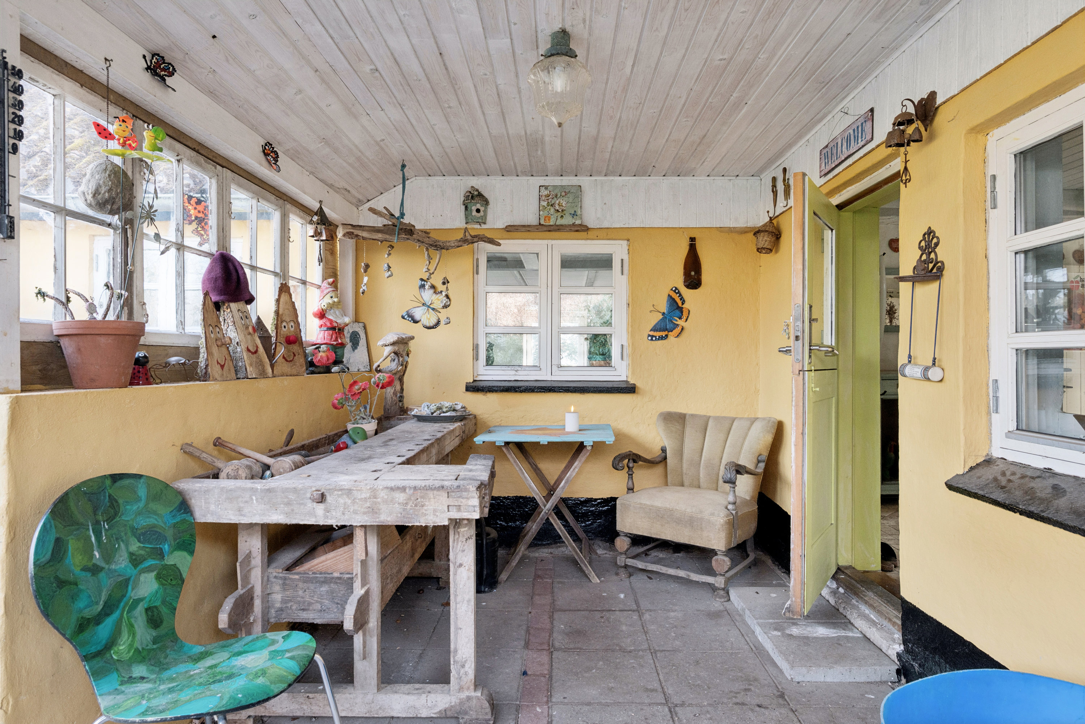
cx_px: 542
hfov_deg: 81.2
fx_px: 633
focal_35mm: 21
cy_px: 362
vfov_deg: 59.5
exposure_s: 1/20
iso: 400
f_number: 8
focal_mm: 21
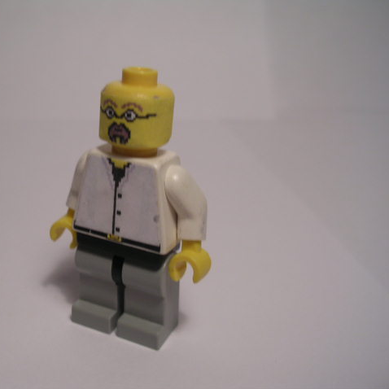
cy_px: 194
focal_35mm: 45
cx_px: 144
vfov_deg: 37.6
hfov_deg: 37.3
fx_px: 572
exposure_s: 1/56.1
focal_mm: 5.8
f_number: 2.8
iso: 100
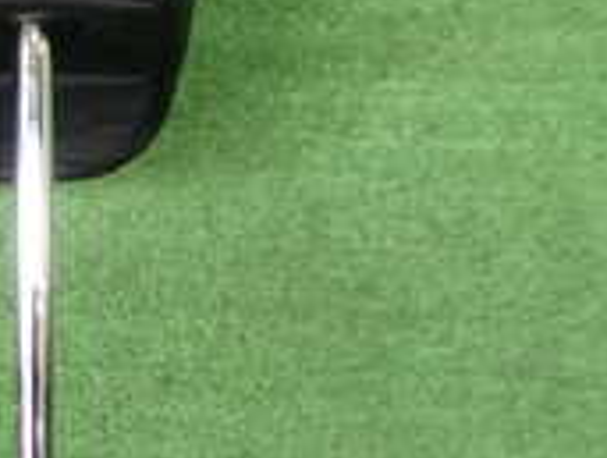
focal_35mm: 105
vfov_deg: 14.1
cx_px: -195
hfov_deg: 17.5
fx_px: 1845
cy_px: 266
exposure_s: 1/40
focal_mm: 5.4
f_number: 2.3
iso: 200
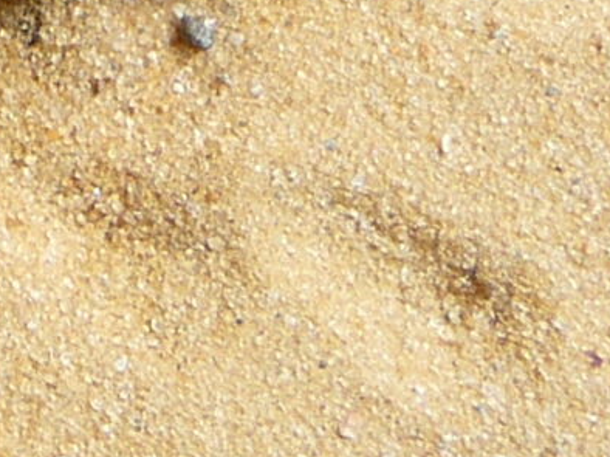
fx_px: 3205
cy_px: -841
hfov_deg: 9.8
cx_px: -786
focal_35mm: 182
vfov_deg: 7.3
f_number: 3.3
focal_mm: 4.7
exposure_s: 1/1300
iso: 100
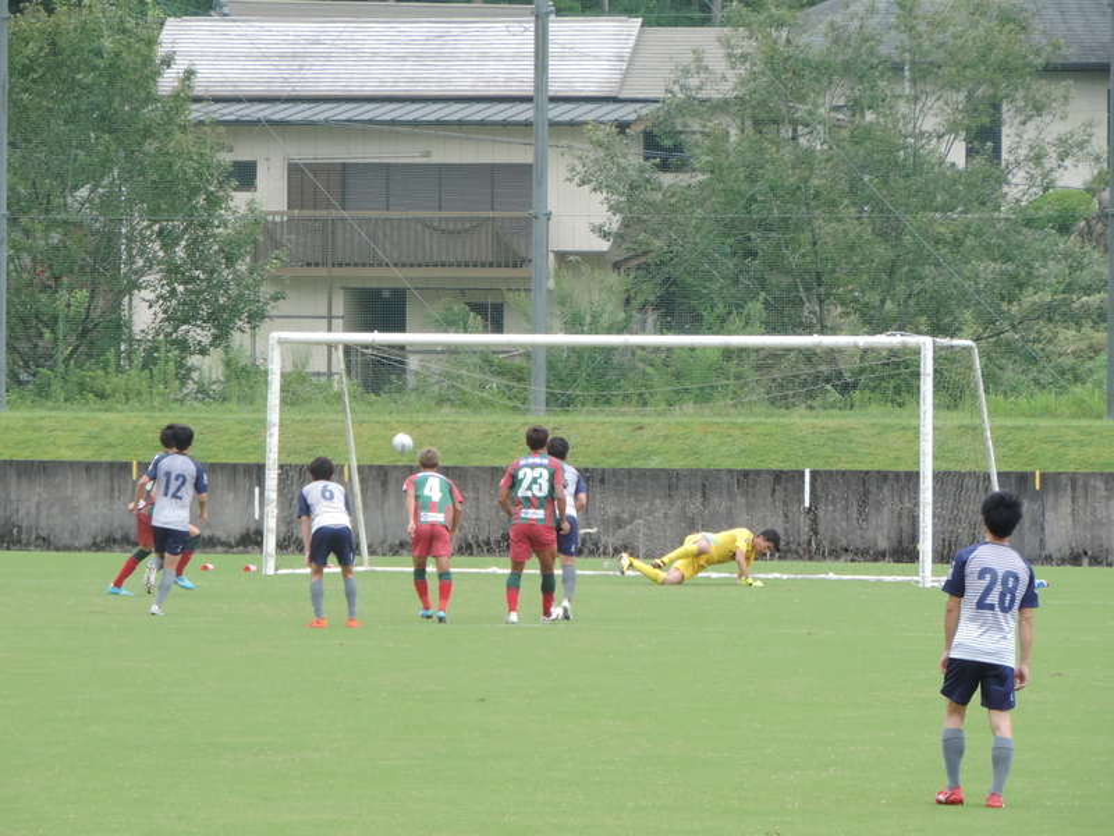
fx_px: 9654
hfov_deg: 6.6
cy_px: 418
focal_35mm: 300
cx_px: 557
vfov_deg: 5.0
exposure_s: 1/200
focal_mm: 53.5
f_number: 4.8
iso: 110
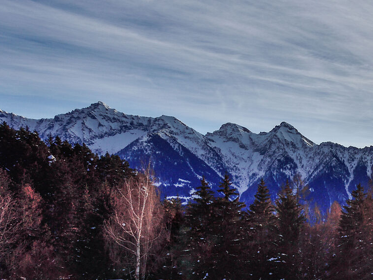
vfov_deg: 29.5
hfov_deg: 32.3
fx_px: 528
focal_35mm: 49
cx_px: 446
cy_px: 183
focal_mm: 16
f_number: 11
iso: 100
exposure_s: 1/160
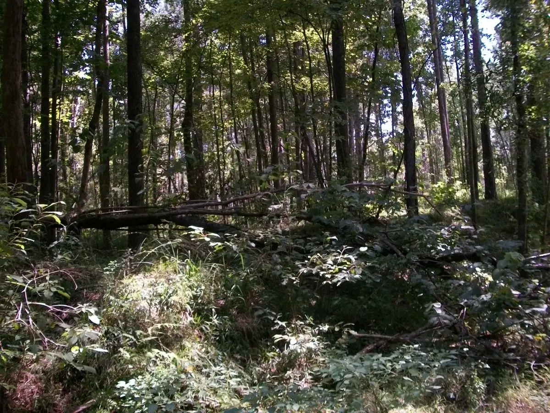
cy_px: 206
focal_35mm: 32
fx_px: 508
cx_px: 275
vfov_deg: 44.2
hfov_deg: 56.8
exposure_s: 1/125
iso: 80
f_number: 2.9
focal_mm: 5.7
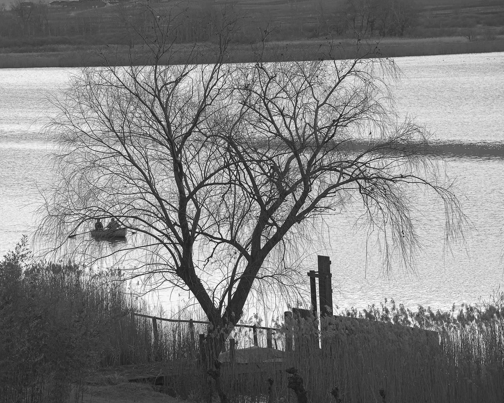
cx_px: 216
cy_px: 201
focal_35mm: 226
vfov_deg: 6.8
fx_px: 3371
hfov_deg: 8.5
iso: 400
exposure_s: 1/160
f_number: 10
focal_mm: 200
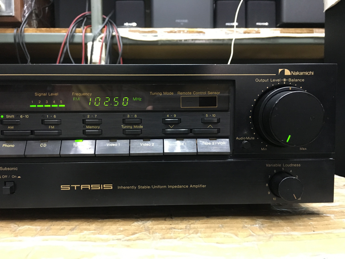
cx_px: 172
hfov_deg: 61.7
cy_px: 130
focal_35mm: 29
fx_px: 289
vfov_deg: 48.2
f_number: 2.2
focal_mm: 4.15
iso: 250
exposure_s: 1/17
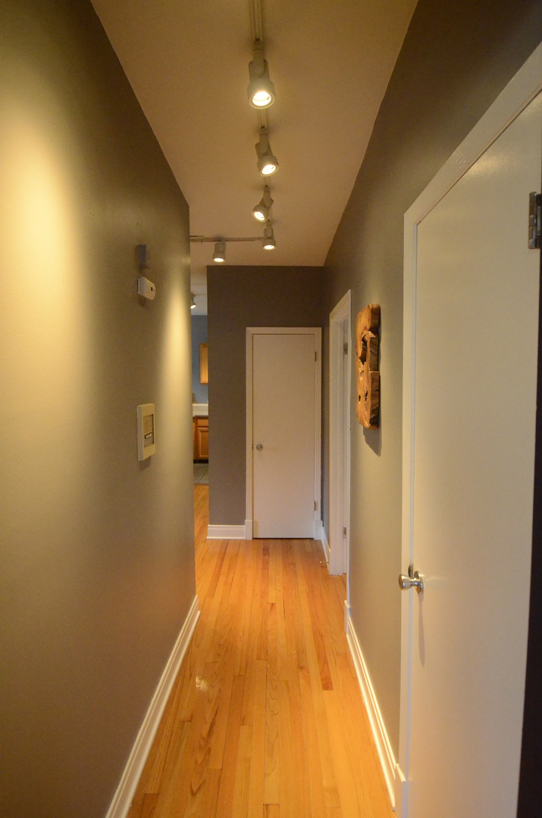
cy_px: 409
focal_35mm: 18
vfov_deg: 90.1
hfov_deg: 67.1
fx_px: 408
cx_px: 271
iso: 6400
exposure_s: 1/160
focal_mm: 12
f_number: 4.5
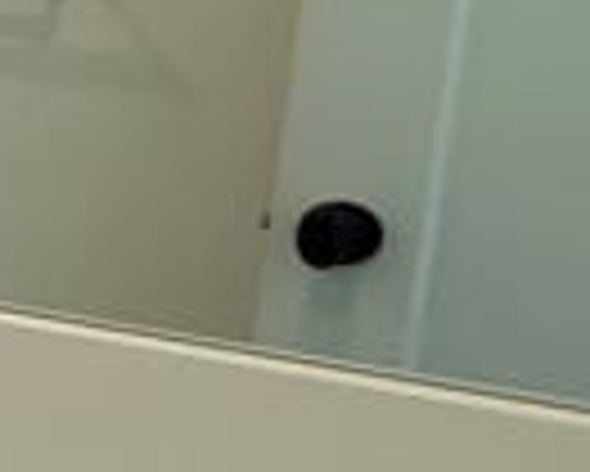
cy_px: 157
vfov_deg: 14.4
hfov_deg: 10.2
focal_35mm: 107
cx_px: -1356
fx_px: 1870
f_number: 2.2
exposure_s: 1/120
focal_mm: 2.22
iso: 125
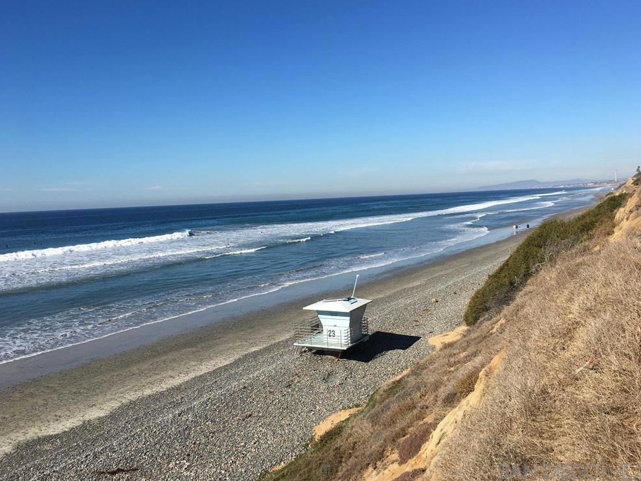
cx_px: 322
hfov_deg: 60.0
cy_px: 237
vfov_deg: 46.8
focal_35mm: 30
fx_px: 555
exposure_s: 1/2198
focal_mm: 4.15
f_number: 2.2
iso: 25
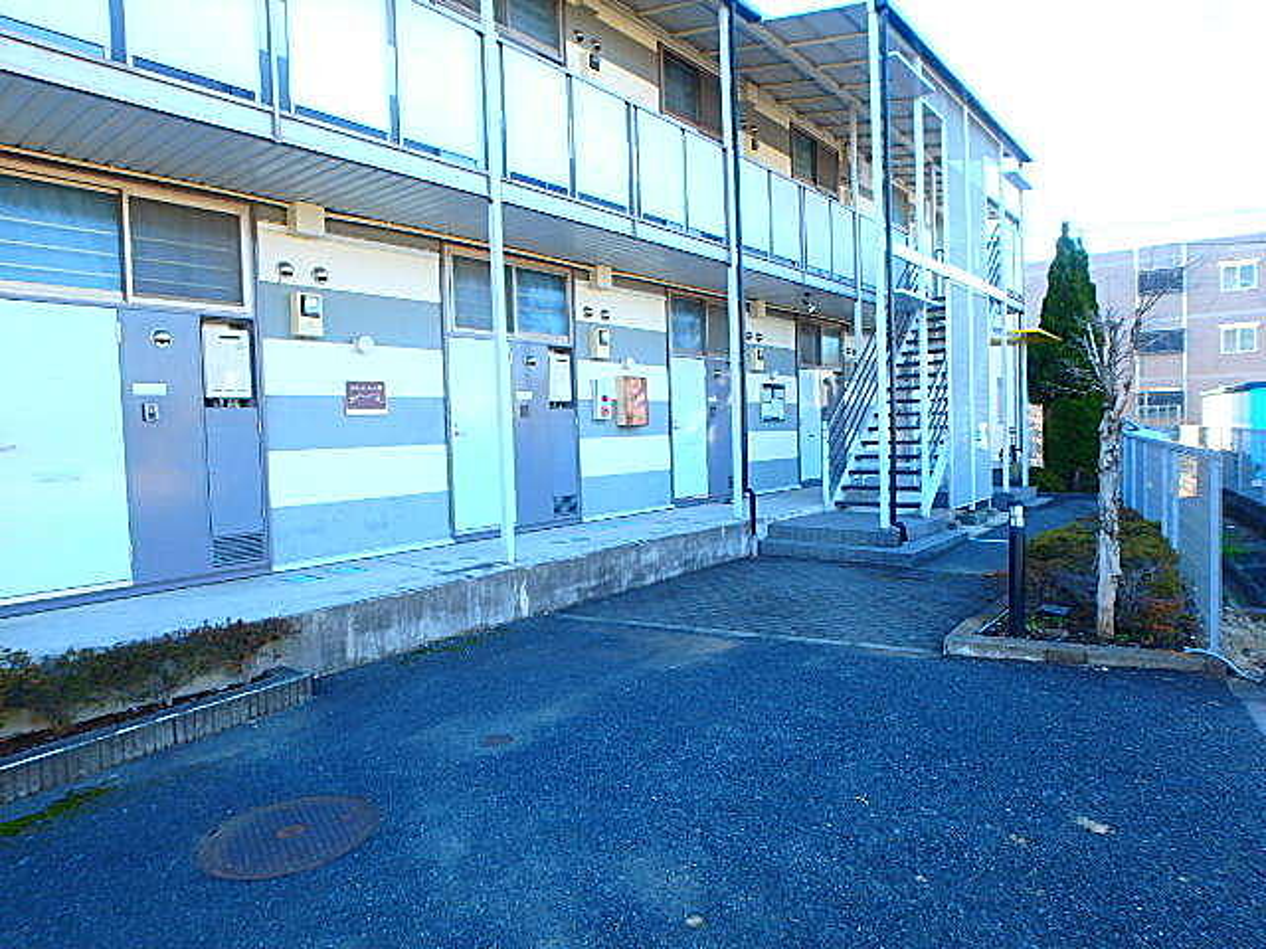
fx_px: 768
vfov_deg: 63.4
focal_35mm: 21
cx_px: 633
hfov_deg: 79.0
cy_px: 474
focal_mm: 3.7
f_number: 3.5
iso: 125
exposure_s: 1/100
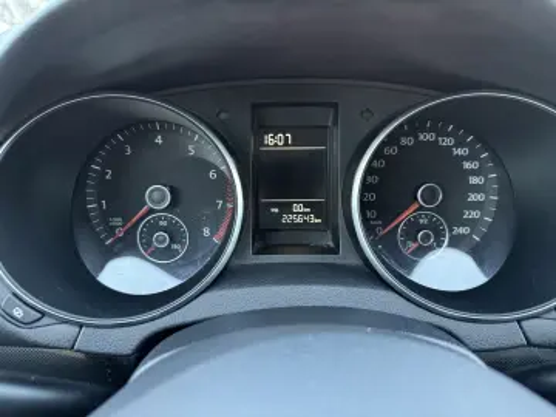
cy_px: 208
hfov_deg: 71.6
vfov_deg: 56.8
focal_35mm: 24
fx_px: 385
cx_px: 278
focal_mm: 6.76
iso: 800
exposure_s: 1/50
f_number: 1.78
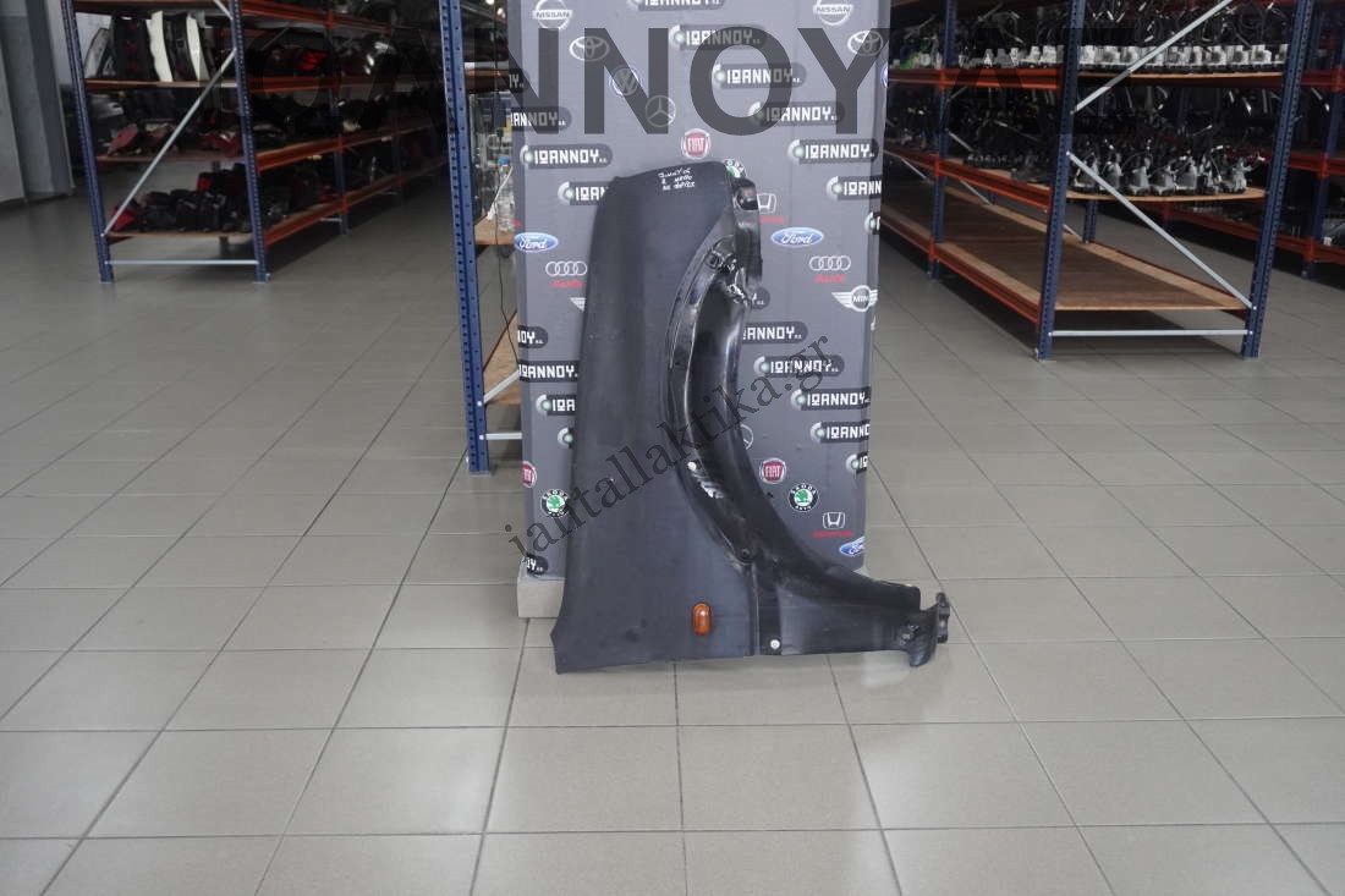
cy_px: 448
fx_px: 1177
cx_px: 672
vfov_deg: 41.7
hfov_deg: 59.5
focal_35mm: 32
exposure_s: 1/160
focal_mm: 21
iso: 2500
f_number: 4
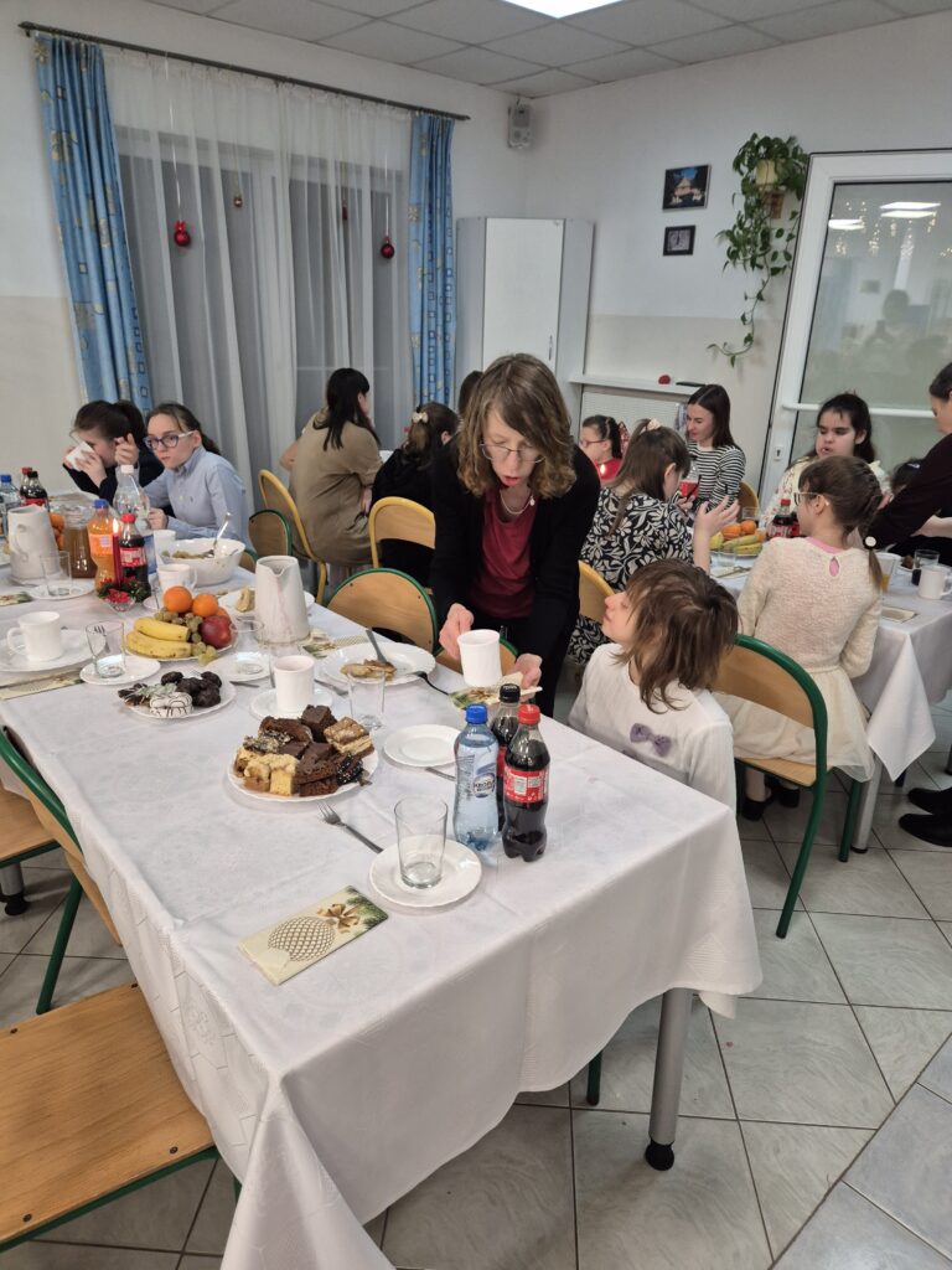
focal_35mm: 23
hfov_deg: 58.9
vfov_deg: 73.9
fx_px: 843
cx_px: 476
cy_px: 635
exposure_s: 1/100
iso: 400
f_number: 1.8
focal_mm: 5.4
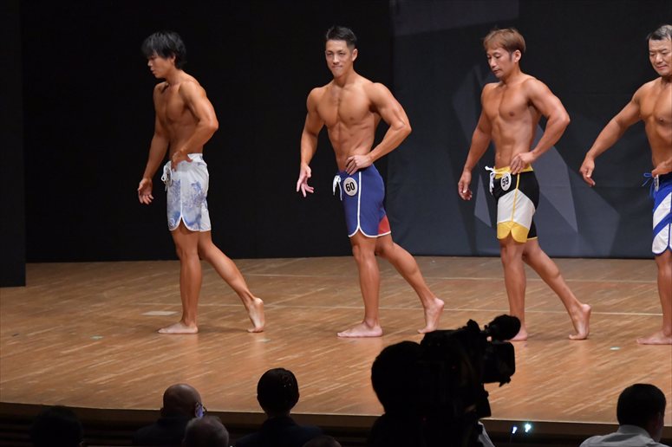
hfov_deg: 9.2
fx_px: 4198
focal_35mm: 225
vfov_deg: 6.1
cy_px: 224
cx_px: 336
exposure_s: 1/400
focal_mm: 150
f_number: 5.6
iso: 6400
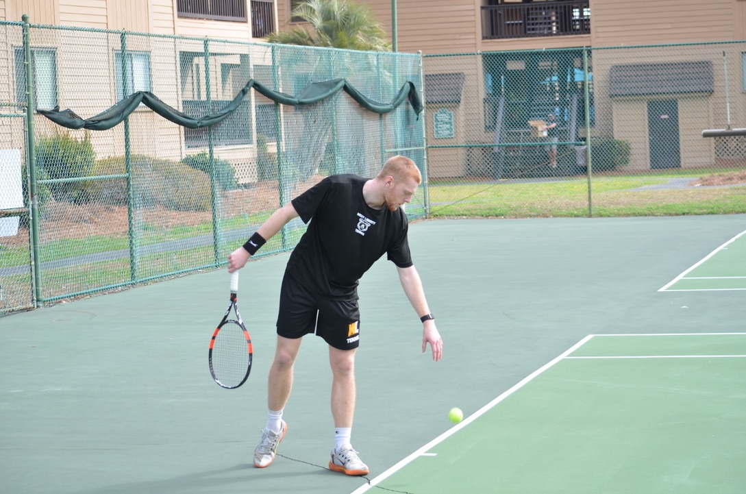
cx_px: 373
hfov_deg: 23.4
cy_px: 247
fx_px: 1799
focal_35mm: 87
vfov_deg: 15.6
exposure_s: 1/200
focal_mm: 58
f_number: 4.5
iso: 100
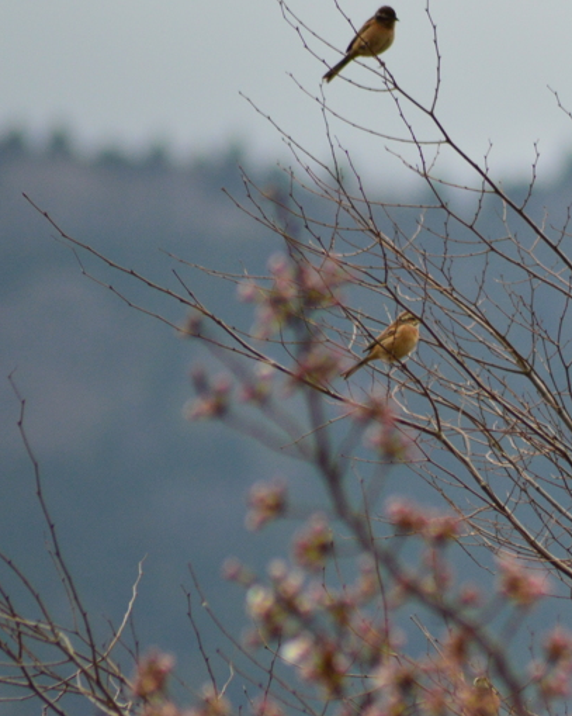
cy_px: 440
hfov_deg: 1.8
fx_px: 17950
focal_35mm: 848
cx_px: 717
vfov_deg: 2.3
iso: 720
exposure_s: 1/800
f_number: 5.6
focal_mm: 300
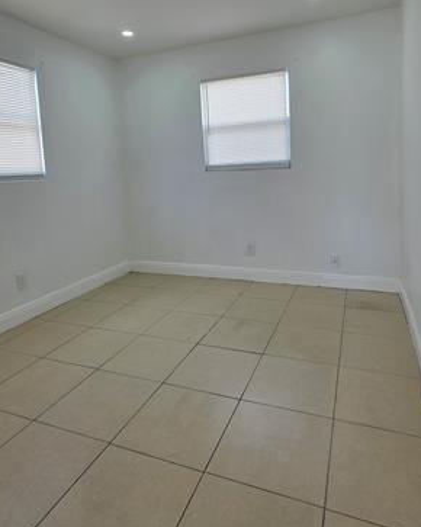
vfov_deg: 76.4
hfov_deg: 65.4
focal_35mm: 21
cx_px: 222
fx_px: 327
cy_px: 200
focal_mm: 2.2
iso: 40
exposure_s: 1/120
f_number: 1.9
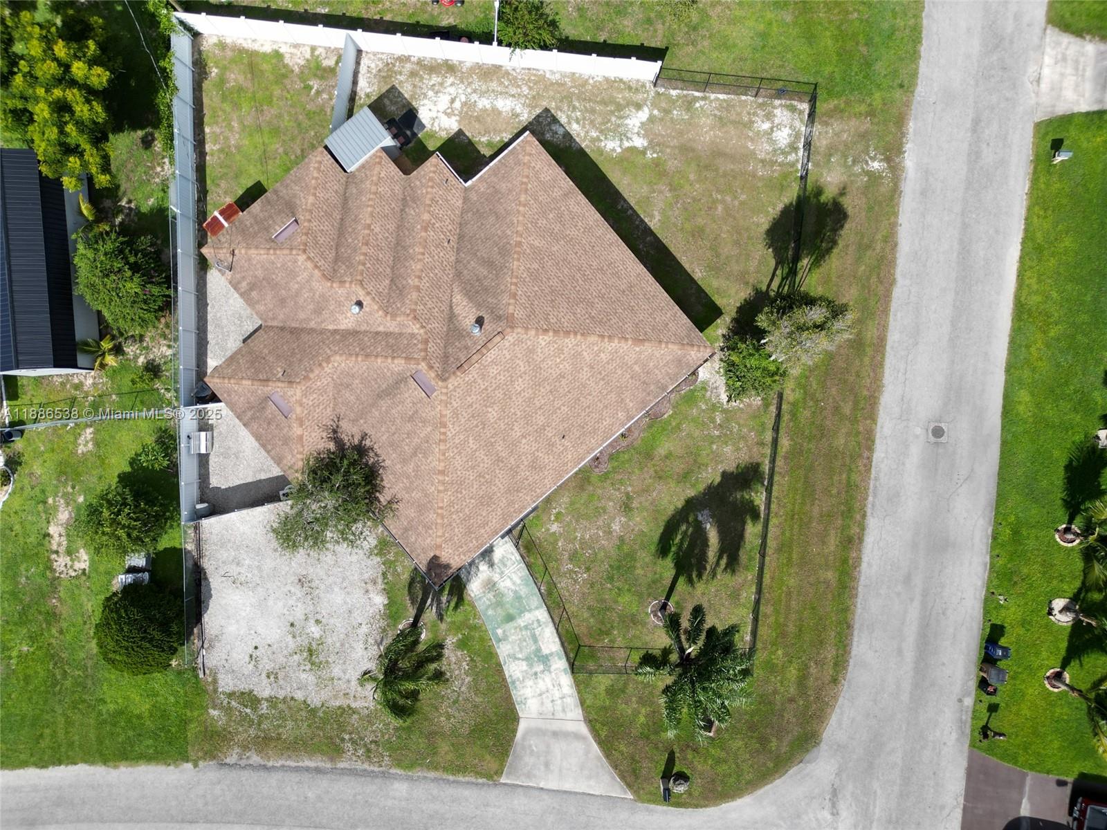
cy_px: 415
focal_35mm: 24
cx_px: 554
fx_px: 768
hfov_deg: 71.6
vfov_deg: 56.8
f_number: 1.7
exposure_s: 1/2500
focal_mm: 6.72
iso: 100
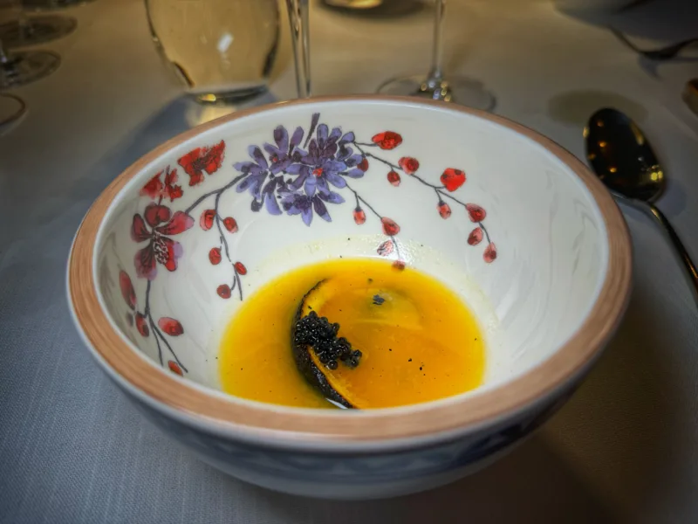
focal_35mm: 24
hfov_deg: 71.6
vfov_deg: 56.8
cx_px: 349
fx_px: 484
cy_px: 262
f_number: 1.78
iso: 50
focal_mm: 6.76
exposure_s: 1/121
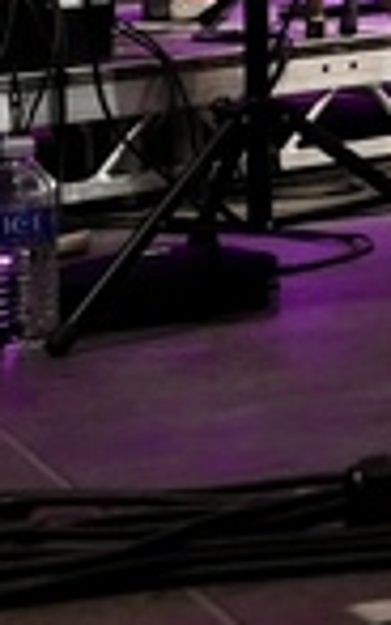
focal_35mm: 194
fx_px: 3304
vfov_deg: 10.0
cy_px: -634
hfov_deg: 5.5
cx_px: 1768
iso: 1250
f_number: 4
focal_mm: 28
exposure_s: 1/160
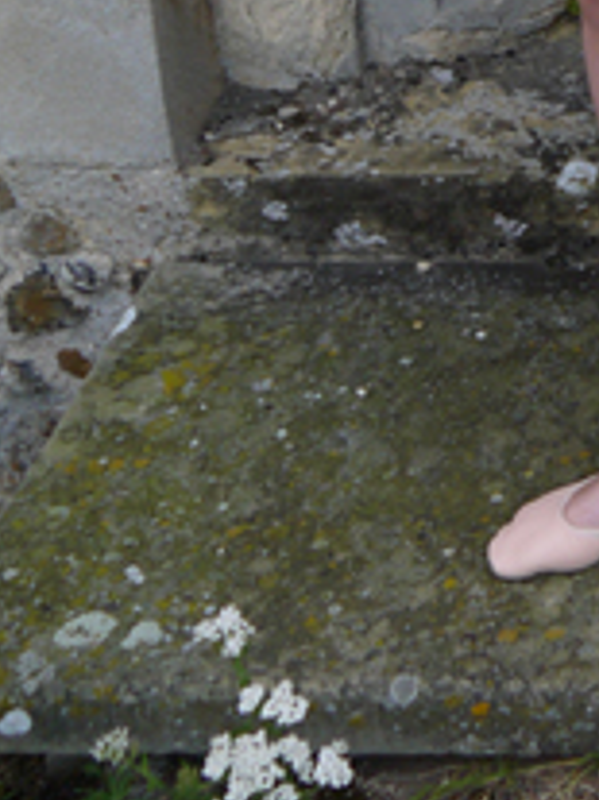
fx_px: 2402
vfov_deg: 16.9
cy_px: -441
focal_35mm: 104
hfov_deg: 13.1
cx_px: 1001
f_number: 4
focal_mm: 14
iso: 160
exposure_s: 1/640
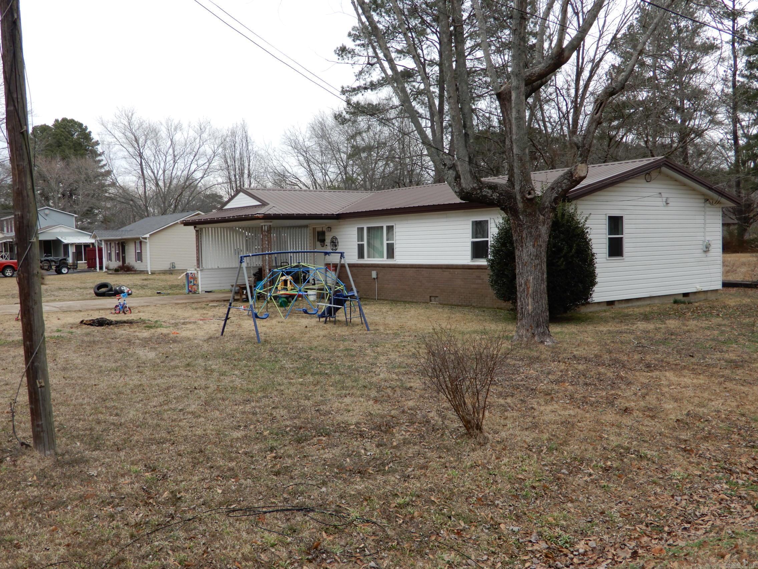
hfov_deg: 52.6
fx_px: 766
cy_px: 284
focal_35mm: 35
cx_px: 379
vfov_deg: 40.7
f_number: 4
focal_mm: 6.2
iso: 80
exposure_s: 1/100
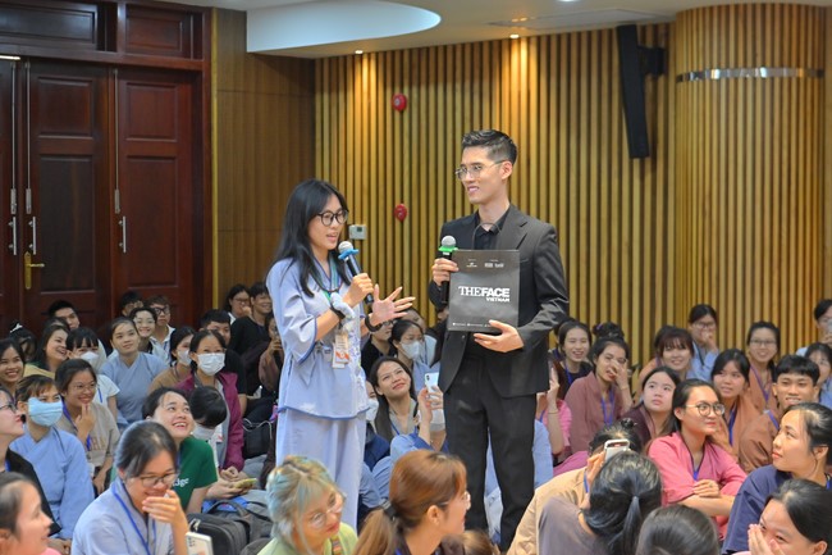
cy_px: 278
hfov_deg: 28.9
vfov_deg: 19.4
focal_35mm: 70
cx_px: 416
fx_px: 1617
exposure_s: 1/100
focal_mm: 70
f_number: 3.5
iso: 1250
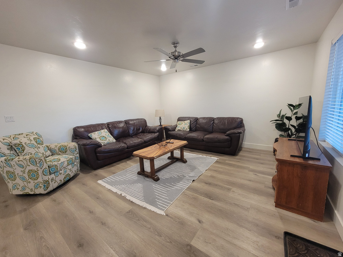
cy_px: 128
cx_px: 172
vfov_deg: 89.9
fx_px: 129
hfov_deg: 106.2
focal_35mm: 13
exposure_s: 1/60
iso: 400
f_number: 2.2
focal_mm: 2.2
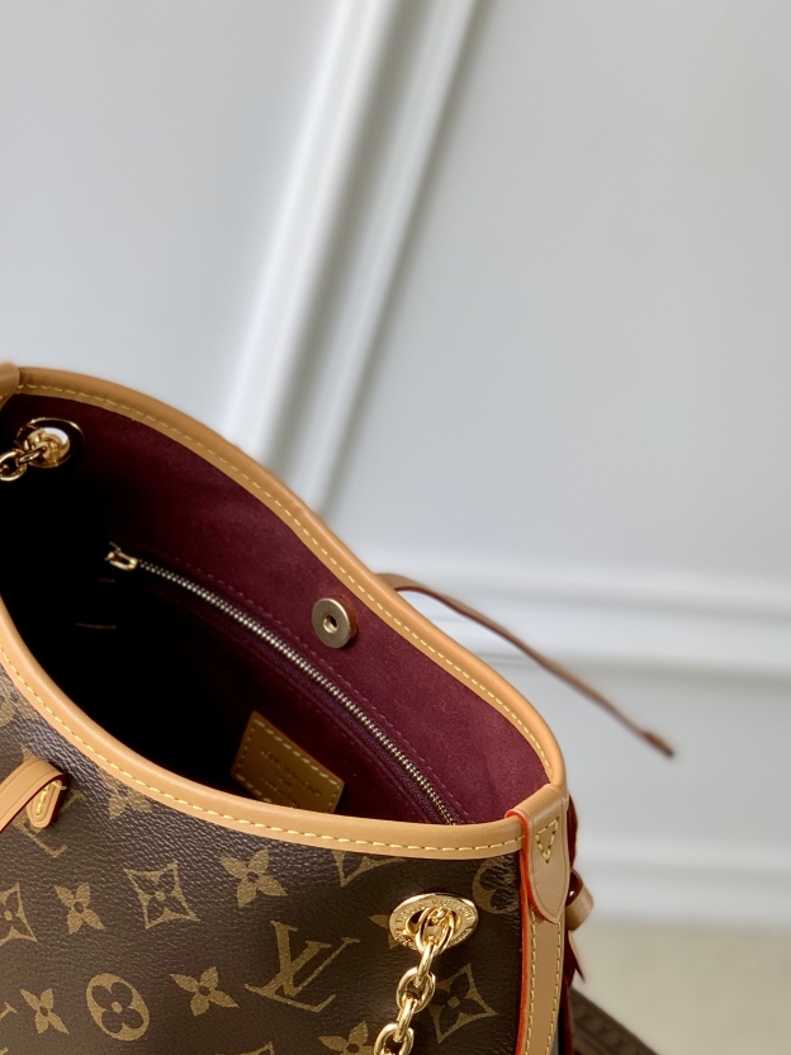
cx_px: 153
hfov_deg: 16.3
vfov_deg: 21.5
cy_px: 871
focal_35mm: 90
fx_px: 2742
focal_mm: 6
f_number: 2.4
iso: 32
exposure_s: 1/122
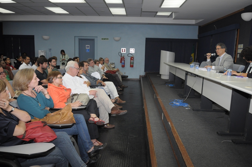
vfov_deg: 47.8
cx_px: 126
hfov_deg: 67.4
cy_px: 84
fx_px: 189
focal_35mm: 27
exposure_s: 1/60
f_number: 7.1
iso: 1000
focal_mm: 18
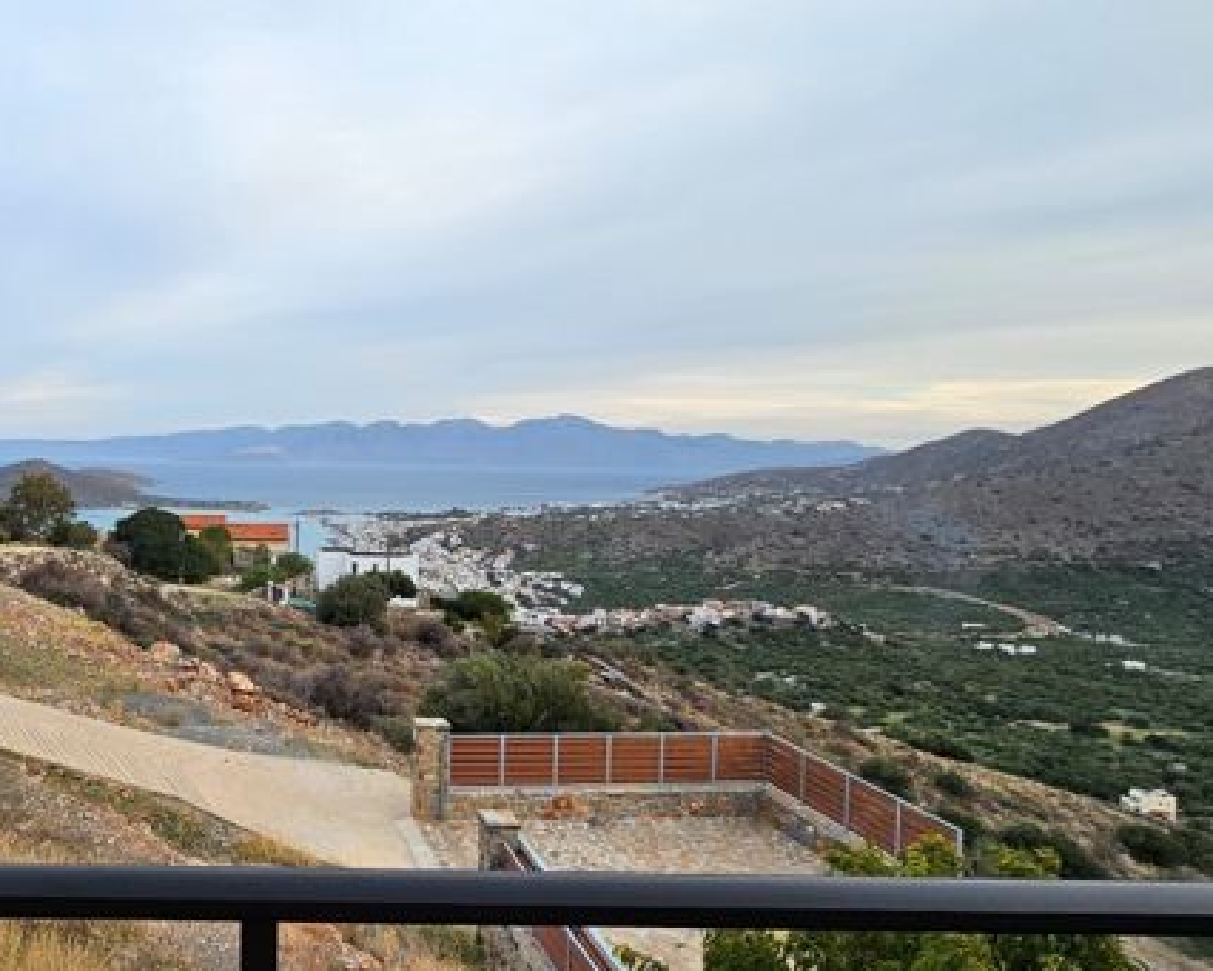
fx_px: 754
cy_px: 478
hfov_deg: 69.3
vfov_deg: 65.5
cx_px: 226
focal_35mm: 21
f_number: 2.2
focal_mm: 2.2
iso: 50
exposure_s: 1/188
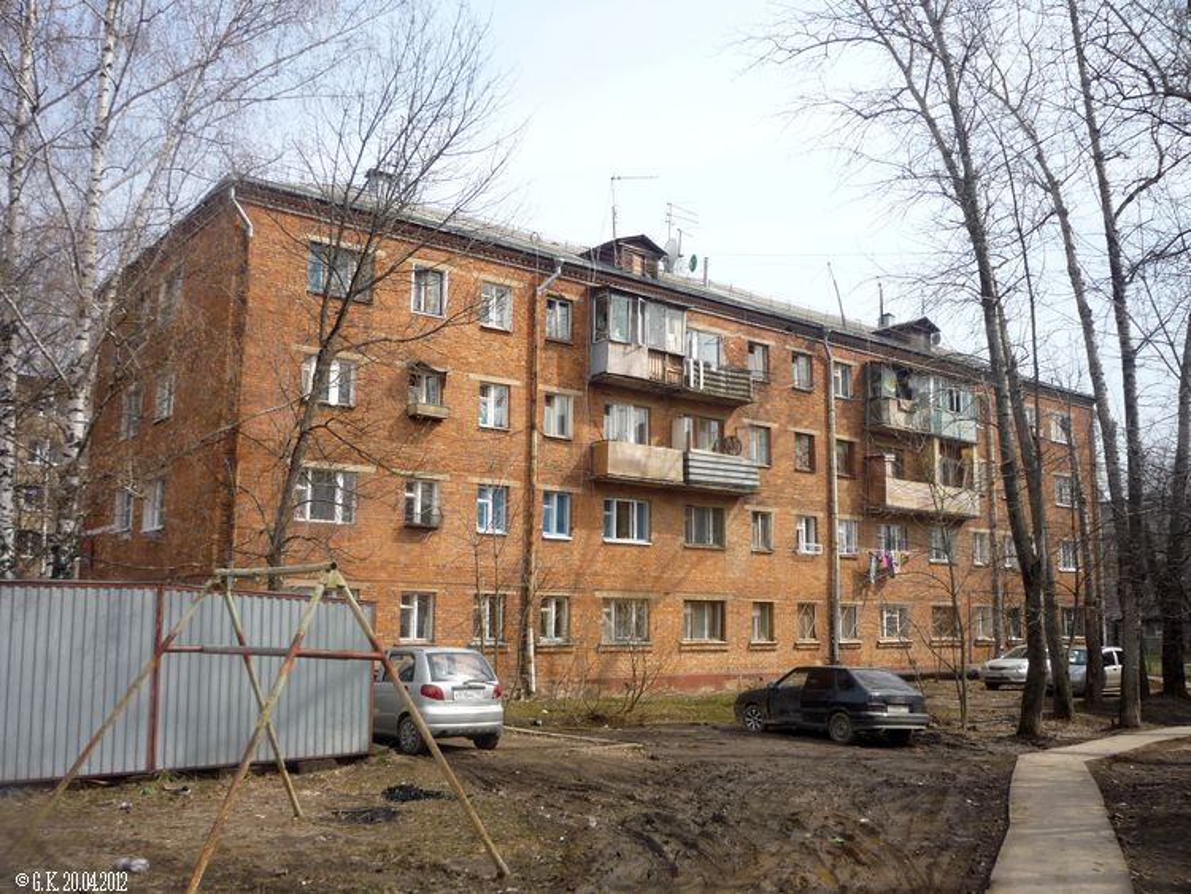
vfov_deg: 44.2
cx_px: 596
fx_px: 1101
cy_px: 447
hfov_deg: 56.8
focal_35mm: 32
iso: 100
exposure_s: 1/500
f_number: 4
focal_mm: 5.2
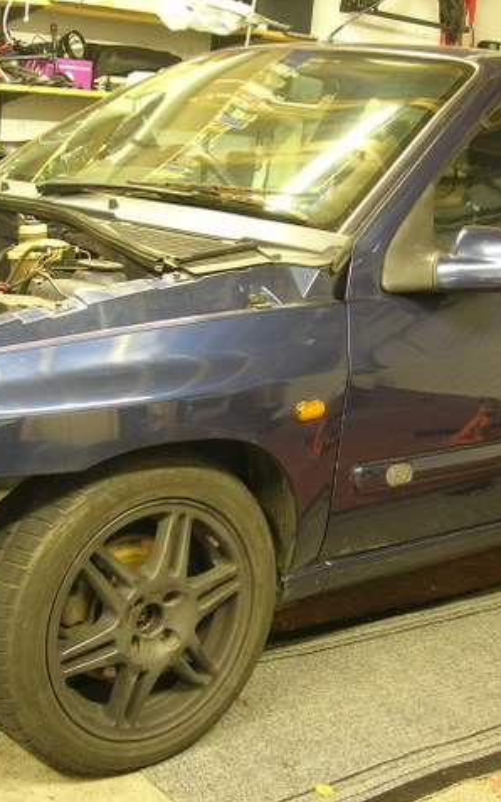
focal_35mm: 54
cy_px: 402
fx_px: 1180
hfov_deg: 23.9
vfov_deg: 37.5
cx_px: 330
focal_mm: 7.8
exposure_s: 1/2.5
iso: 83
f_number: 2.8
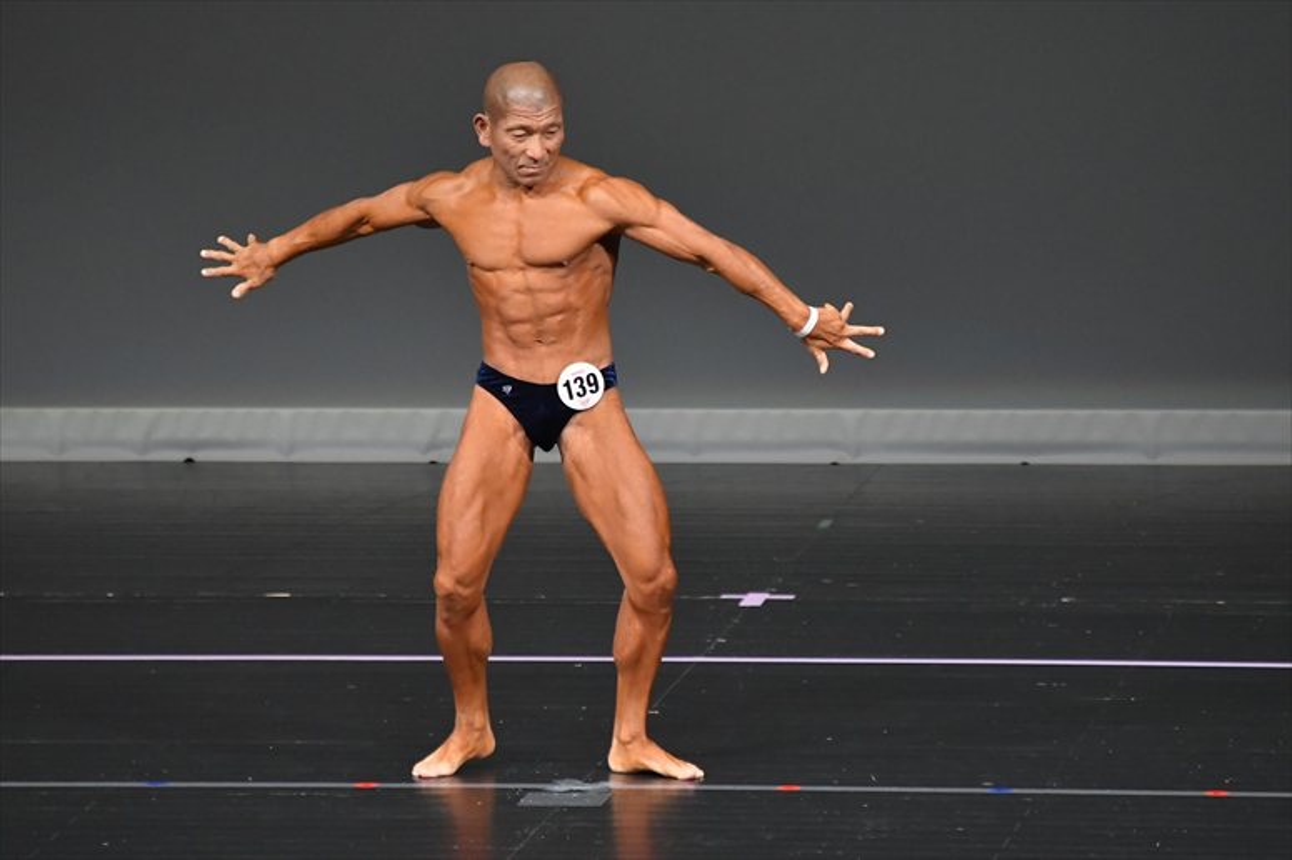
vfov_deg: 3.1
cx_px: 646
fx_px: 16142
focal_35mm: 450
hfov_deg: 4.6
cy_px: 430
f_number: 5.6
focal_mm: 300
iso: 4000
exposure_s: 1/400
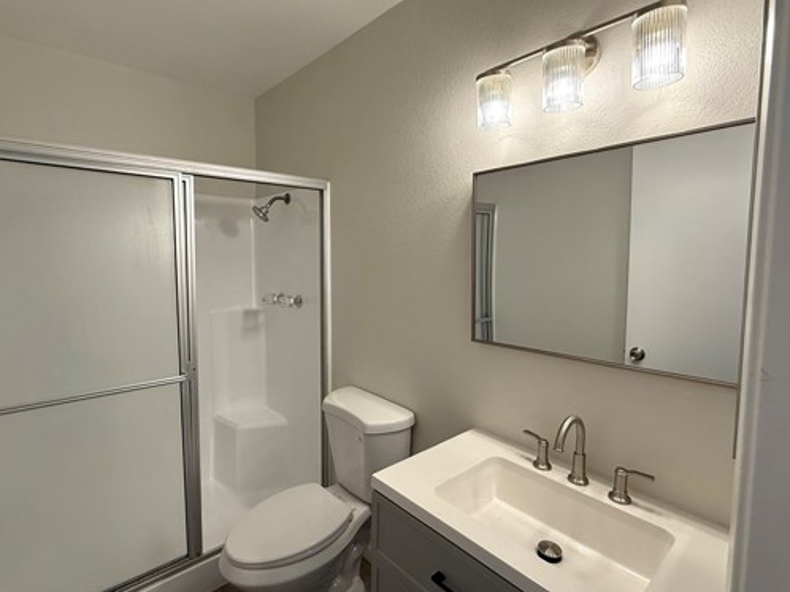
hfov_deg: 87.7
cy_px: 290
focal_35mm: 18
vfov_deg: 71.5
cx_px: 378
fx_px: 411
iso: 200
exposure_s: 1/120
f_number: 2.2
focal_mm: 2.22
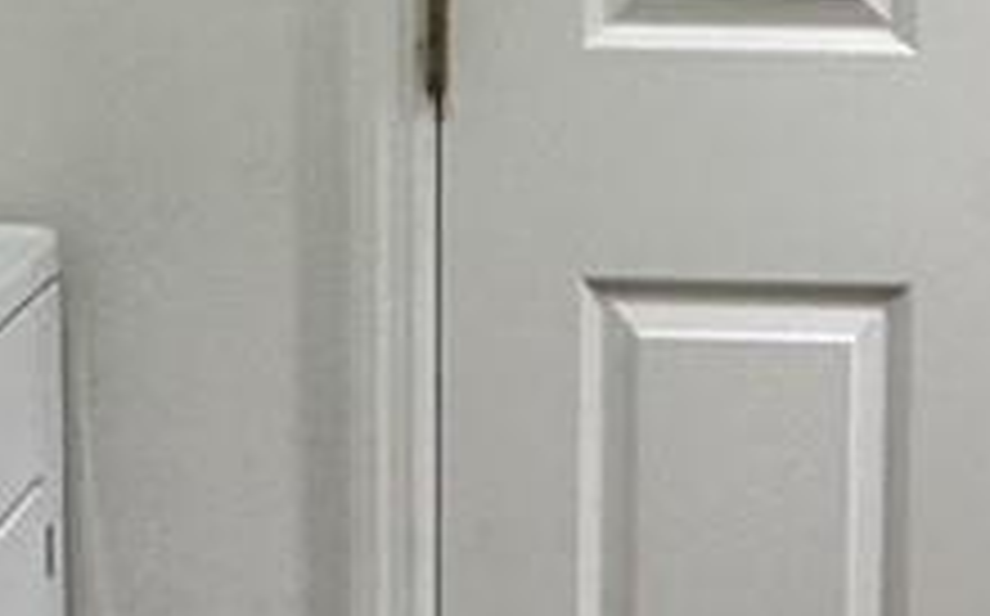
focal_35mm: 108
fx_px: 2911
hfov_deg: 19.2
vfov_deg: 11.7
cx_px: 747
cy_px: -202
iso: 200
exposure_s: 1/60
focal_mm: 2.22
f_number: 2.2
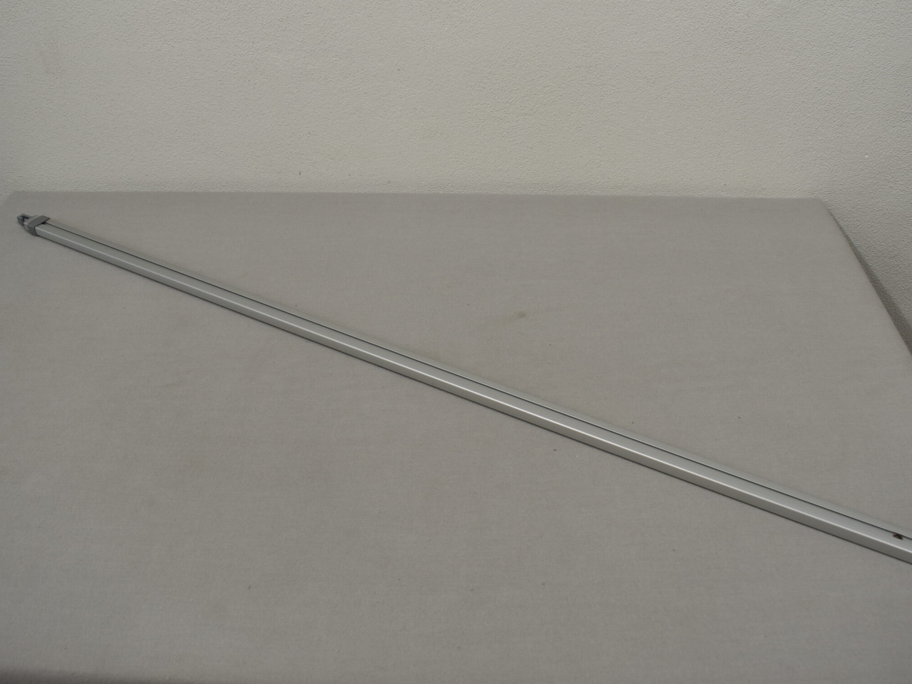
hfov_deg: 55.4
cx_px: 455
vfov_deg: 42.9
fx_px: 869
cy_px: 298
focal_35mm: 33
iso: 320
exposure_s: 1/125
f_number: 5.6
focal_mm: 18
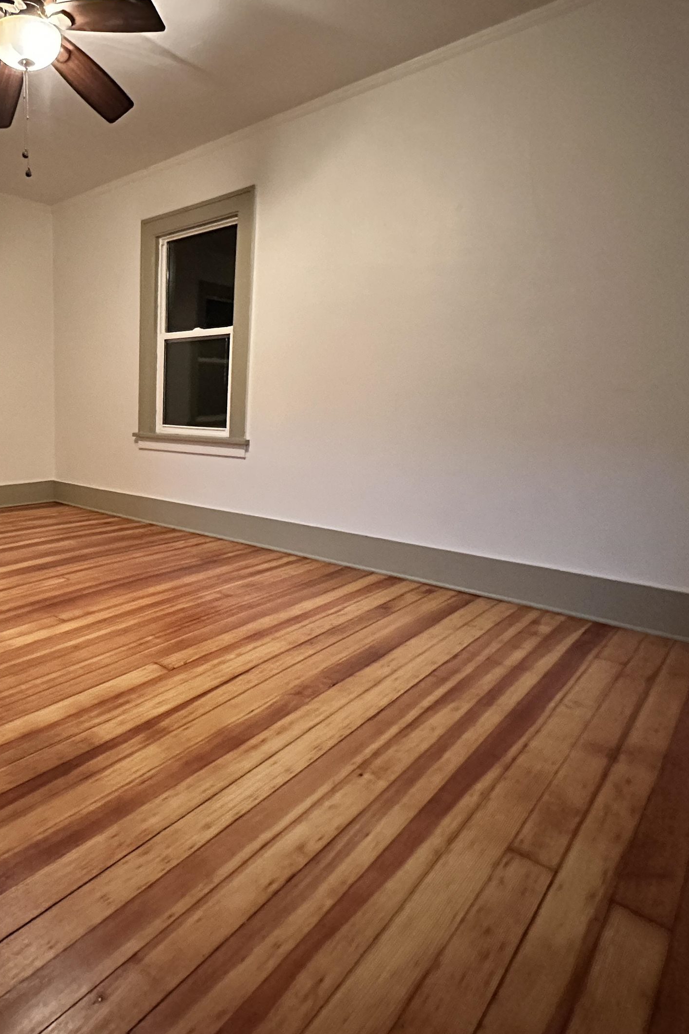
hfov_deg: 54.5
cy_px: 493
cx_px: 117
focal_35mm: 21
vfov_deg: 81.2
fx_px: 603
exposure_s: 1/40
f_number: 2.2
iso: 1250
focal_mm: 2.22
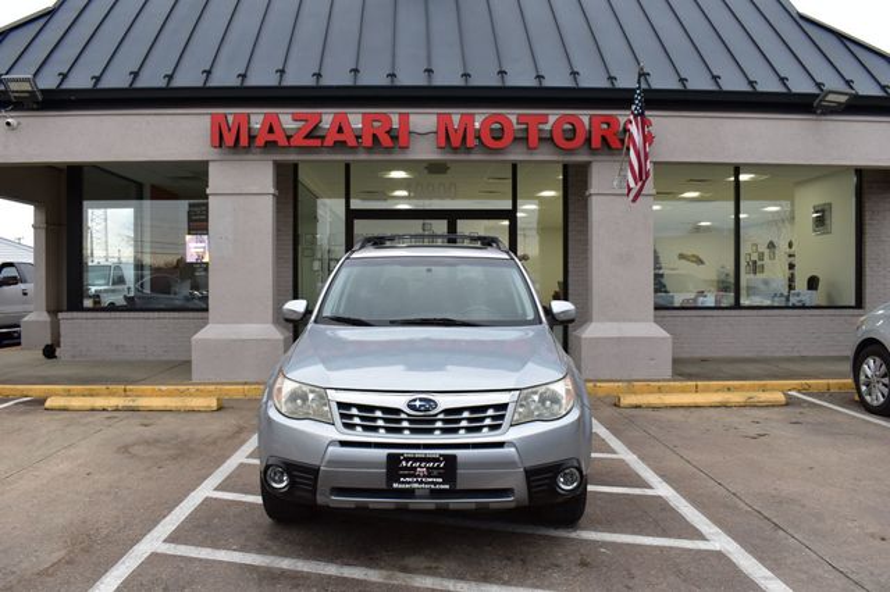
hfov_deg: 62.0
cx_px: 445
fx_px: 741
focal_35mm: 30
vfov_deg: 43.6
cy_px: 296
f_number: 8
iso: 400
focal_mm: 20
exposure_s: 1/50
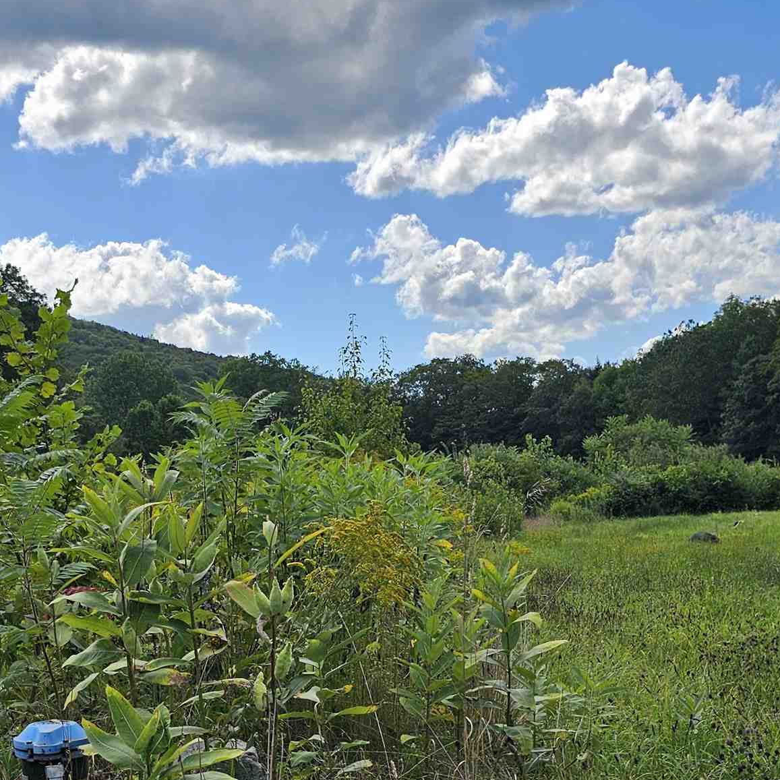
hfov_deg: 31.2
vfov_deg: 29.7
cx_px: 227
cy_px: 762
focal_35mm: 54
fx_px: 1377
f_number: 1.7
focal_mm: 6.3
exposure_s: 1/790
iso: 10
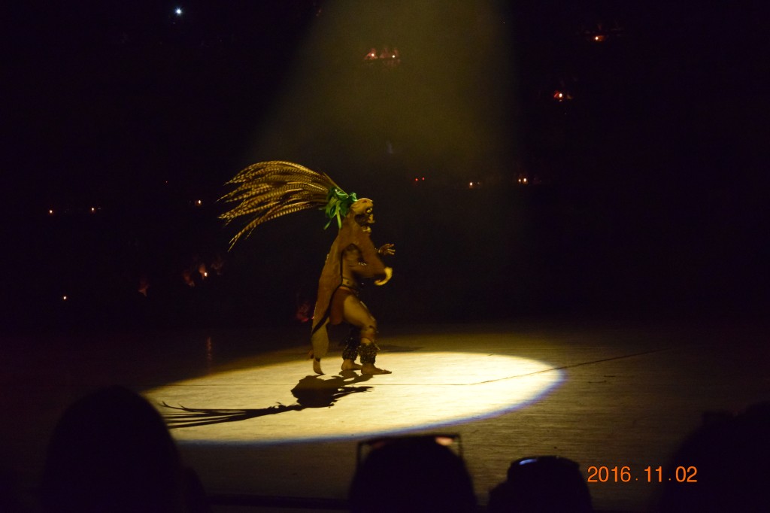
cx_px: 385
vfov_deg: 16.5
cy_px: 256
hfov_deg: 24.6
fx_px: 1764
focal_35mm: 82
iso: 5600
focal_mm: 55
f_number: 5.6
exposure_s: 1/60
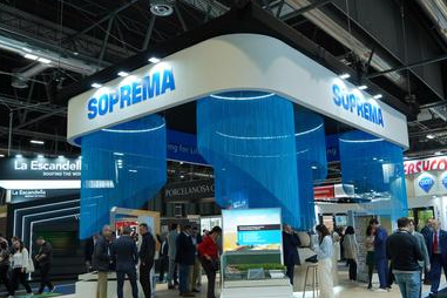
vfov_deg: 38.8
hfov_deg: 55.8
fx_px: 422
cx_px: 229
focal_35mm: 34
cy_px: 165
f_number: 4
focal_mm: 24
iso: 800
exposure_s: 1/200
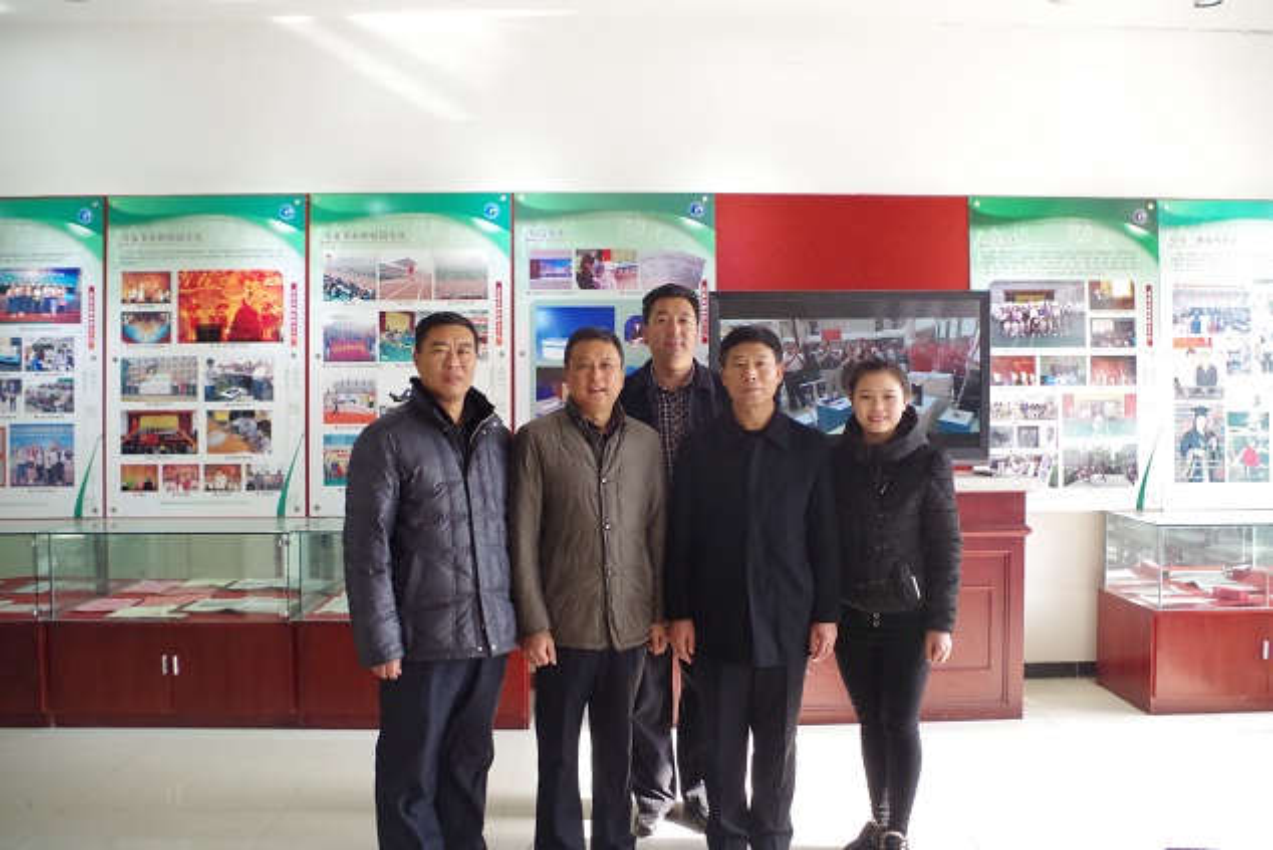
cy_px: 425
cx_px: 636
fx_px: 1061
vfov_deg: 43.6
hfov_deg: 61.9
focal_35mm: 30
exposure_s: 1/320
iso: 3200
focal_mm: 20
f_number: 7.1
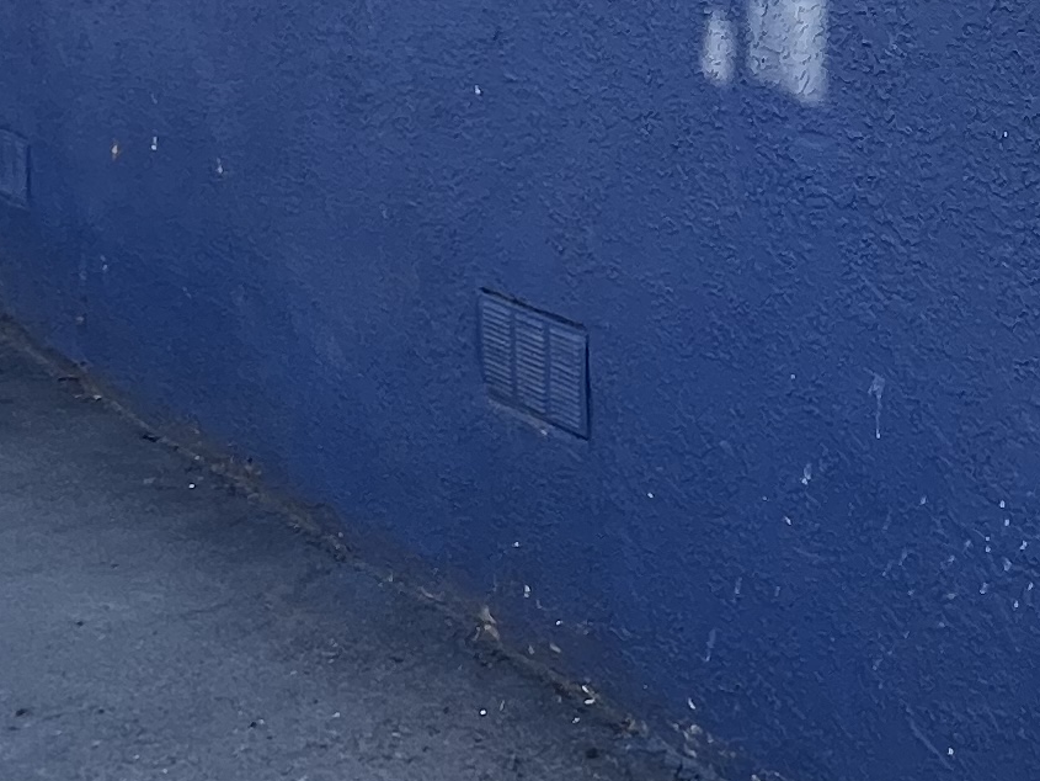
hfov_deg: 29.2
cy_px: -158
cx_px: 1035
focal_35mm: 62
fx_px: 1863
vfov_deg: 21.9
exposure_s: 1/133
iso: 32
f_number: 1.8
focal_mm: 1.57
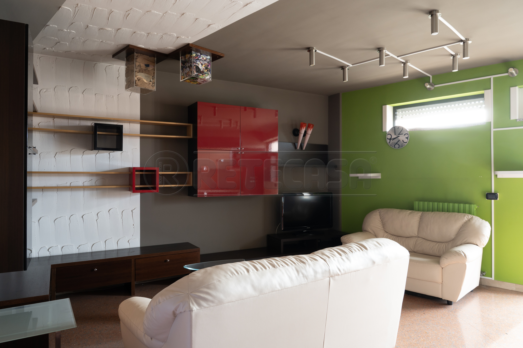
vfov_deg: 53.1
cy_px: 174
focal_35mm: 24
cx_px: 262
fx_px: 348
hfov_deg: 73.8
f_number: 10
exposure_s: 1/2
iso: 400
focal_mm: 24
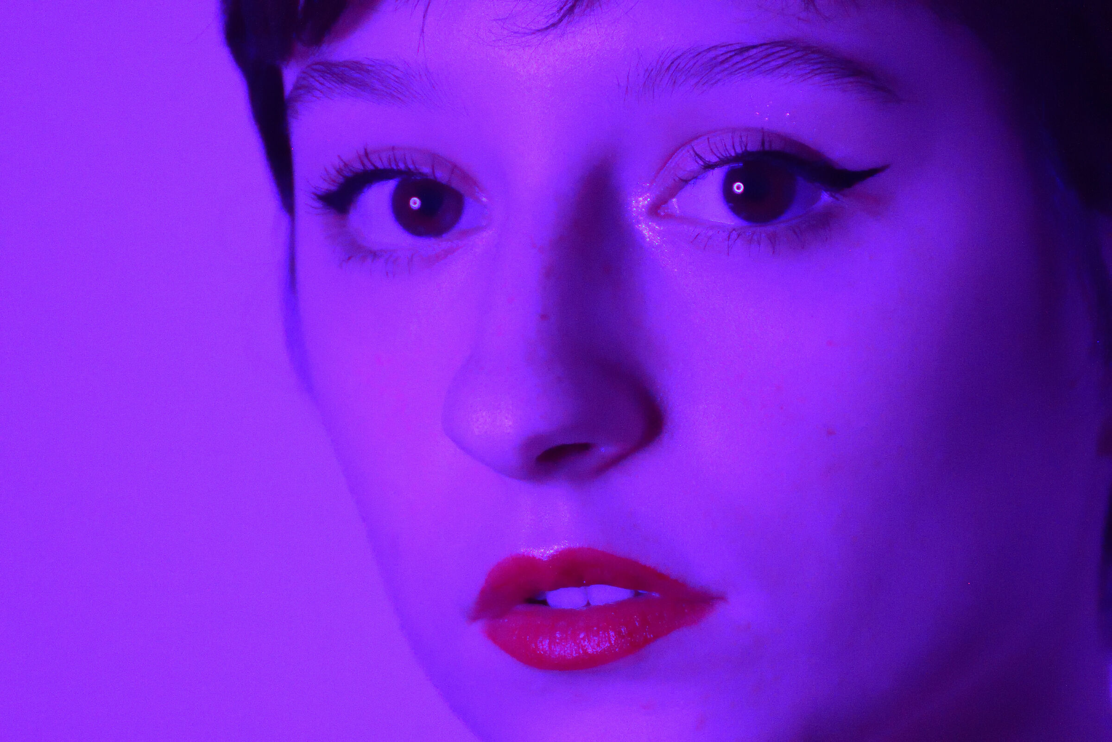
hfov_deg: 4.6
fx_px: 13899
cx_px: 556
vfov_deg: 3.1
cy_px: 371
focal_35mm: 450
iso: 10000
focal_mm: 300
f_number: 5.6
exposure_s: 1/125
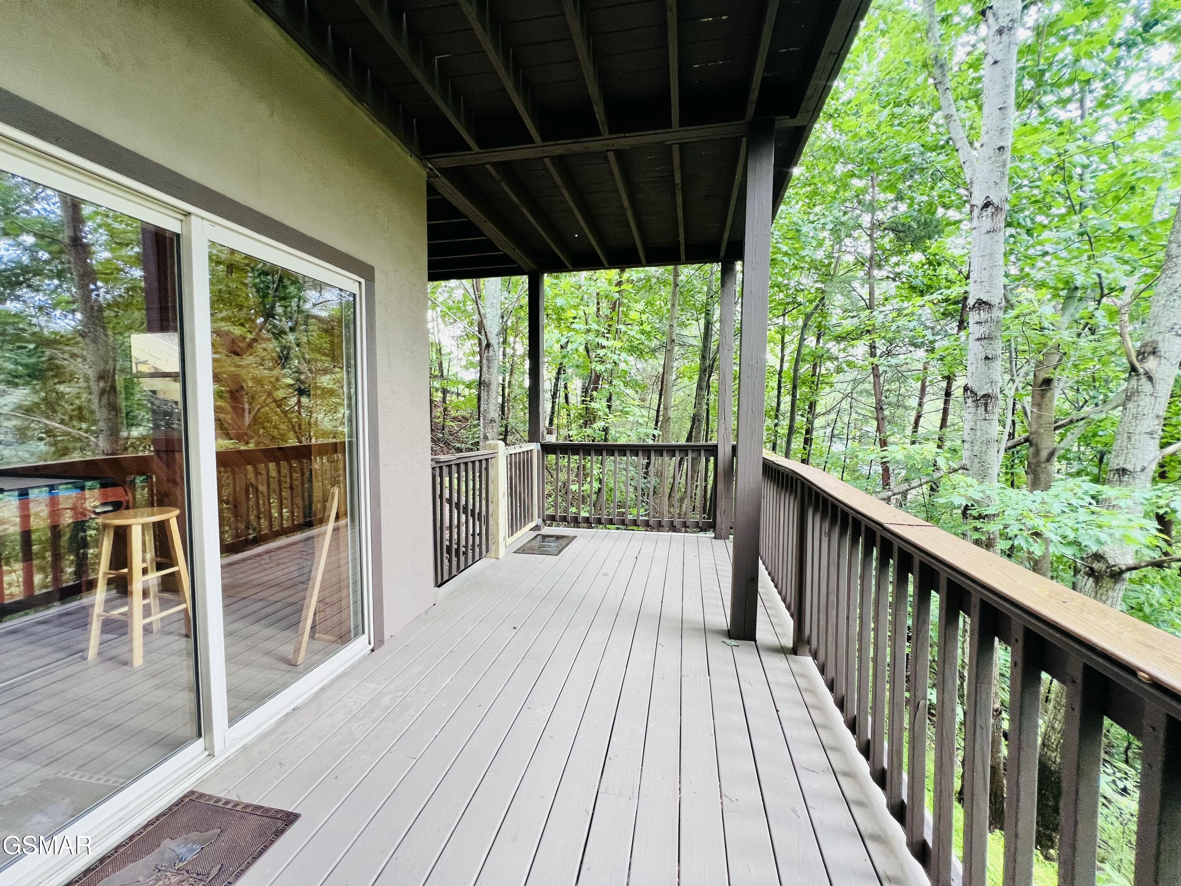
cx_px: 590
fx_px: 444
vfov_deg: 89.9
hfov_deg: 106.2
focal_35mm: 13
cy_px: 443
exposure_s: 1/99
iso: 125
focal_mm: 1.57
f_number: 1.8
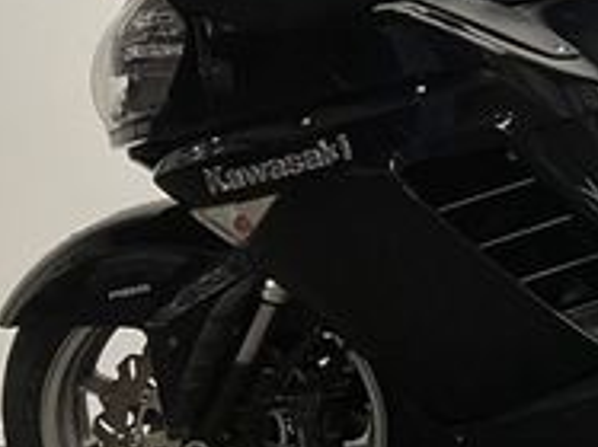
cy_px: 105
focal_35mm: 89
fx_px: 1537
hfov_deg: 19.5
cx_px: 863
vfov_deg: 16.5
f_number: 1.6
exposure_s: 1/50
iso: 100
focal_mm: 5.1
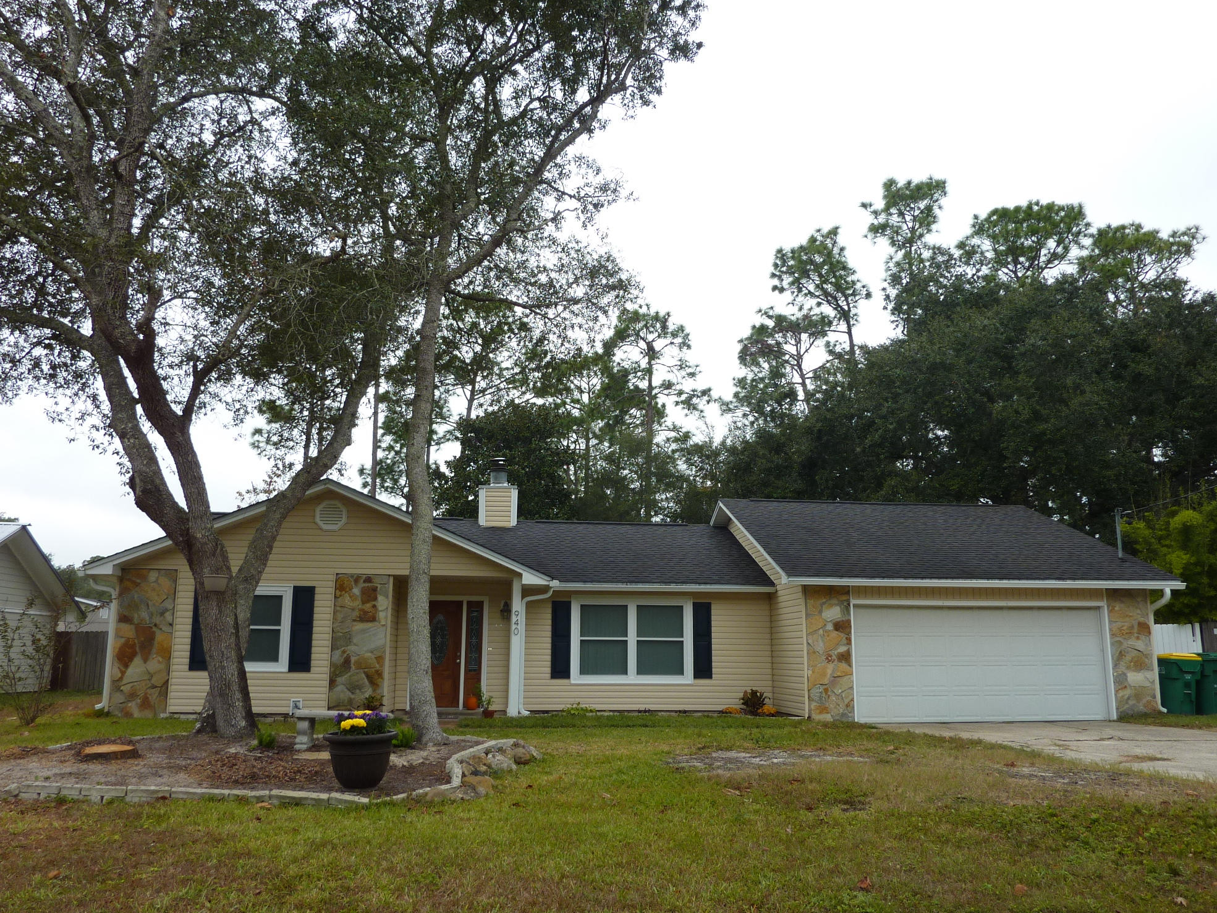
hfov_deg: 67.3
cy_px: 474
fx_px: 914
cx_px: 613
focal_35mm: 26
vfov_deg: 53.1
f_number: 3.5
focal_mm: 4.1
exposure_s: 1/100
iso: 80
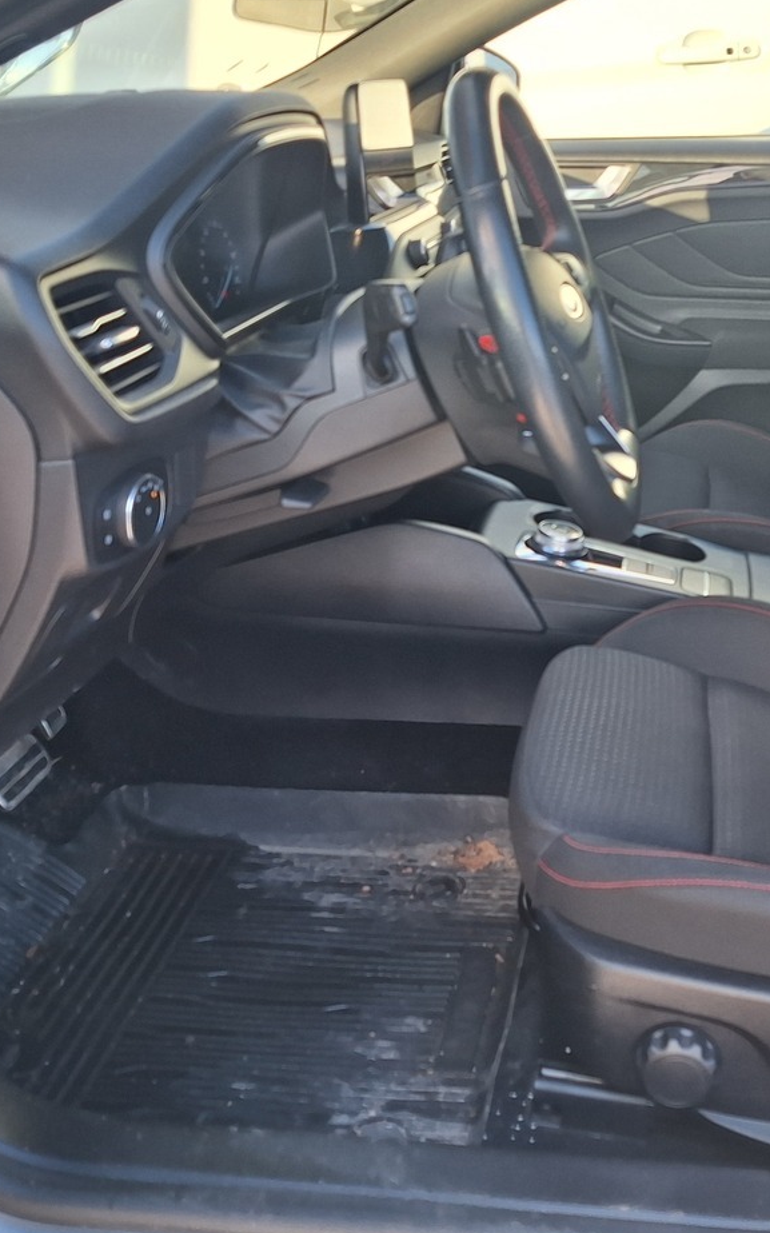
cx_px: 602
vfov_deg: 51.3
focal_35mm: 38
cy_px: 520
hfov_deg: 32.7
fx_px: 1277
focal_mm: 5.54
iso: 40
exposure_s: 1/152
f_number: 1.8
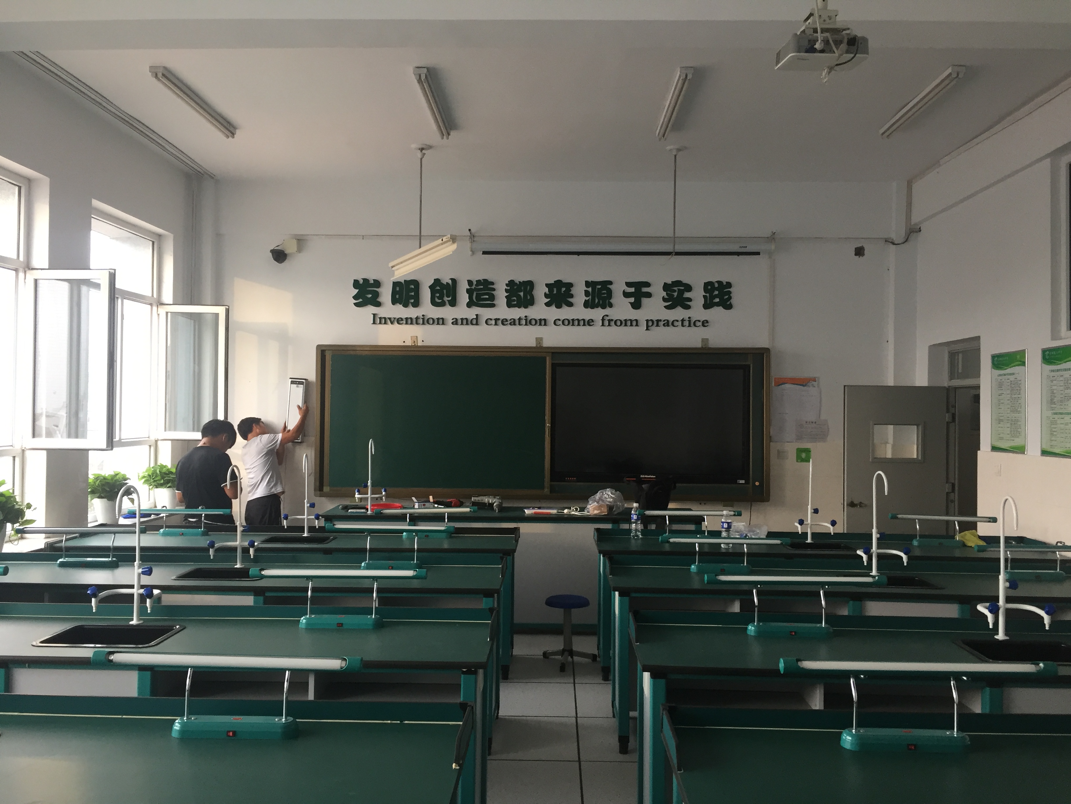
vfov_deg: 48.2
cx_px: 536
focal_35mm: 29
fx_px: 897
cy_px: 402
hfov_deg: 61.7
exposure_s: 1/33
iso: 100
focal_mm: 4.15
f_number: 2.2
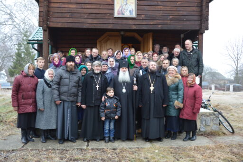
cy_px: 81
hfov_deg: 51.3
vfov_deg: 35.4
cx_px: 122
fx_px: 253
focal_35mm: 38
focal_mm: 25
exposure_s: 1/60
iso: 400
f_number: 4
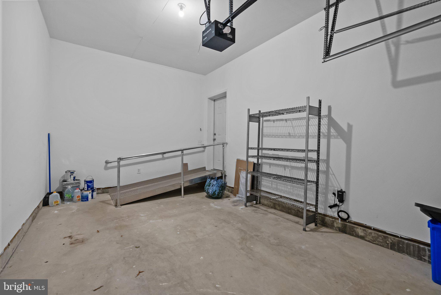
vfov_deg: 73.8
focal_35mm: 16
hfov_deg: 96.7
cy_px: 148
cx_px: 220
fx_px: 196
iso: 2000
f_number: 8
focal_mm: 16
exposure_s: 1/8
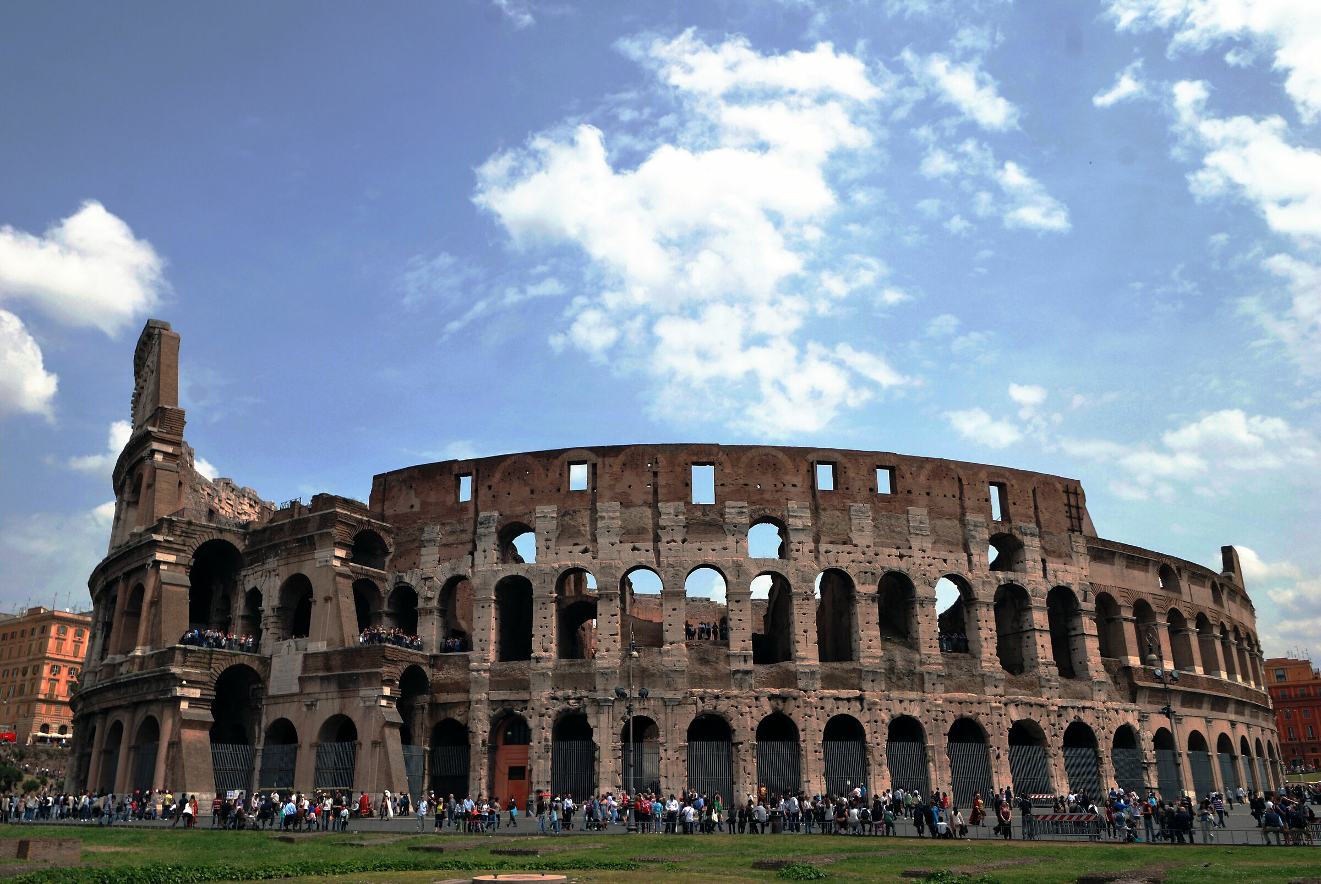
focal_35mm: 28
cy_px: 442
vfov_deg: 45.8
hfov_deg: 64.5
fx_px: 1047
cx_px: 660
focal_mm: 19
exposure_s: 1/250
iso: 100
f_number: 8
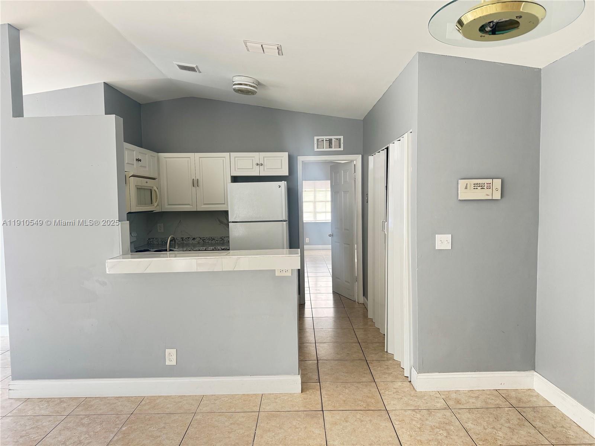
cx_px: 298
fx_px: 413
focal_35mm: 24
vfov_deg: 56.8
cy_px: 223
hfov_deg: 71.6
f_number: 1.78
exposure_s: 1/121
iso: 200
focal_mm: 6.76
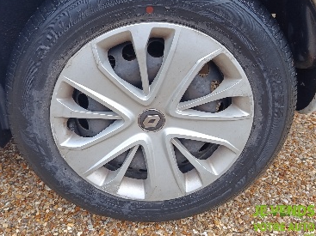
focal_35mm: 34
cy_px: 104
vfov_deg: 41.7
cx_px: 140
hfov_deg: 53.9
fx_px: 310
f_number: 1.7
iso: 290
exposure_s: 1/100
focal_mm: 5.24
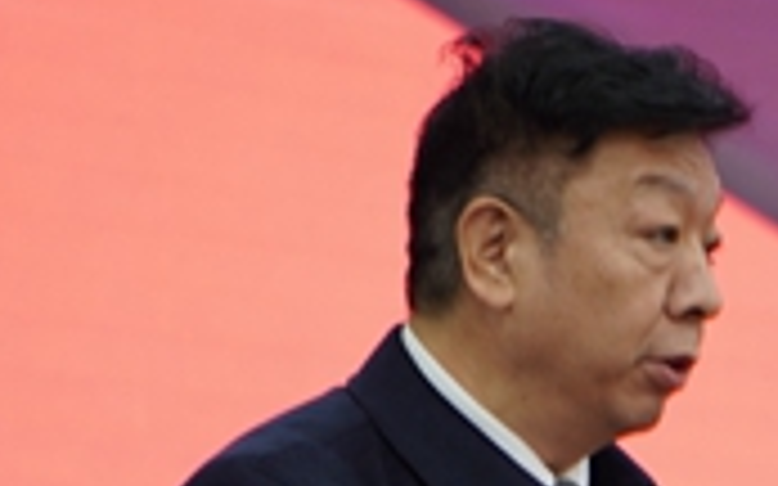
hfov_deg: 8.6
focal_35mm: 243
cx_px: 675
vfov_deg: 5.4
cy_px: 574
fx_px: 5151
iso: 400
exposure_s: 1/80
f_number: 1.8
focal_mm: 50
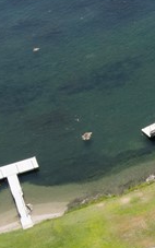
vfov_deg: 18.0
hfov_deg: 10.0
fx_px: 777
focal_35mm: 115
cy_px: 176
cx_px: 373
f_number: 2.8
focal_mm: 4.5
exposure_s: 1/500
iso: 100
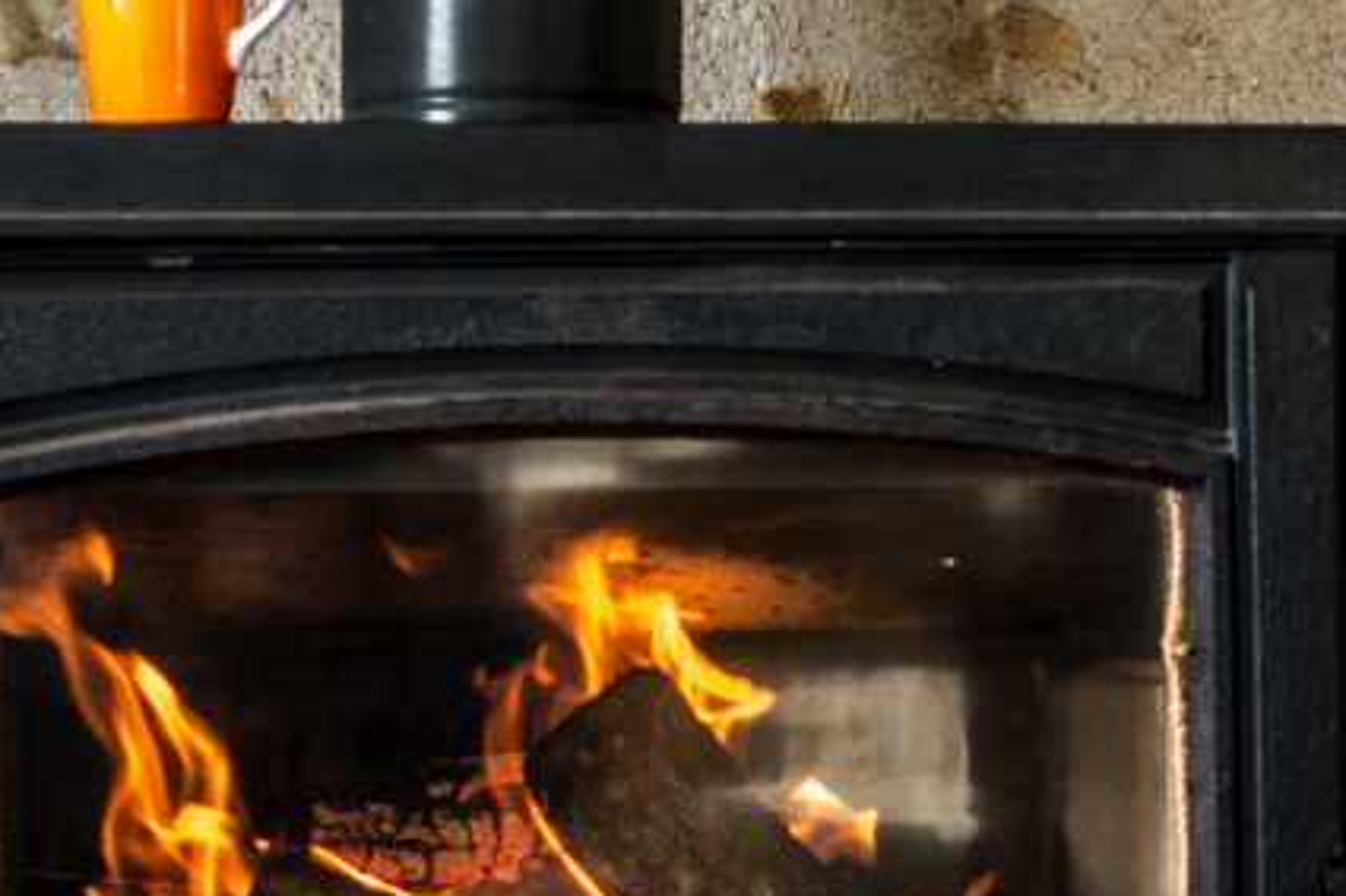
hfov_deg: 8.4
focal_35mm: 241
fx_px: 9007
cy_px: 893
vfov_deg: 5.7
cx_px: 1663
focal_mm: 50
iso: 320
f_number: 3.2
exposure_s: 1/80
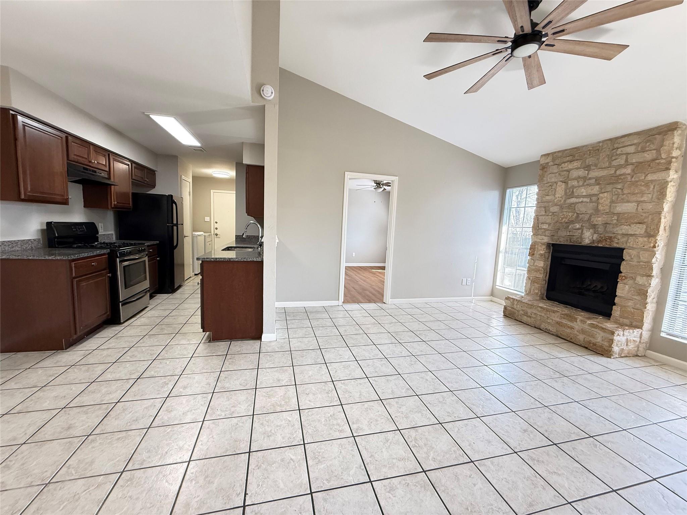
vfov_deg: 85.7
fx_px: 278
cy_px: 258
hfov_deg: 102.1
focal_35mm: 14
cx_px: 344
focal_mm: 2.22
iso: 400
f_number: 2.2
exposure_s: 1/120
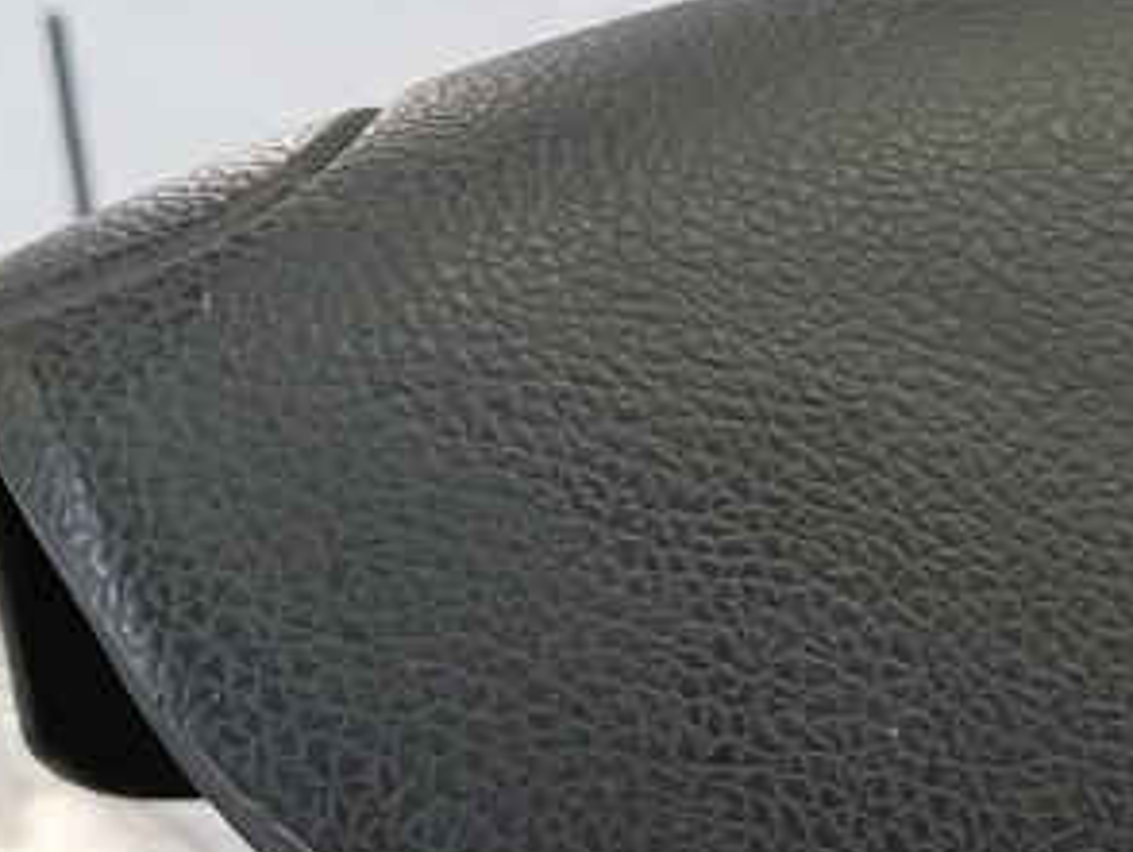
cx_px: 1206
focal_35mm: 80
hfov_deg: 23.1
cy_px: 571
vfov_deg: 18.4
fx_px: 2621
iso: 193
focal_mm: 4.11
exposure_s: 1/50
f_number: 1.6
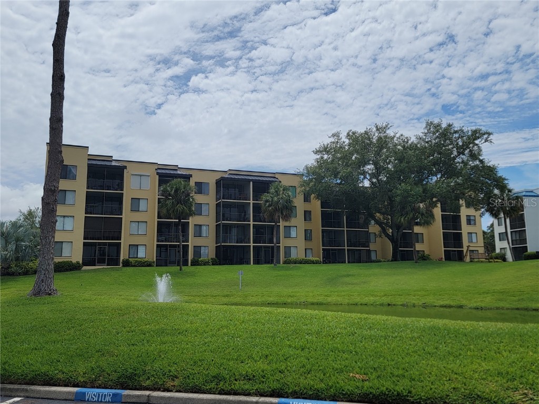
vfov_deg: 56.8
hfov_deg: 71.6
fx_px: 374
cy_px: 202
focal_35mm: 24
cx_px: 270
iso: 16
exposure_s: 1/2277
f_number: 1.8
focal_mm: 6.7
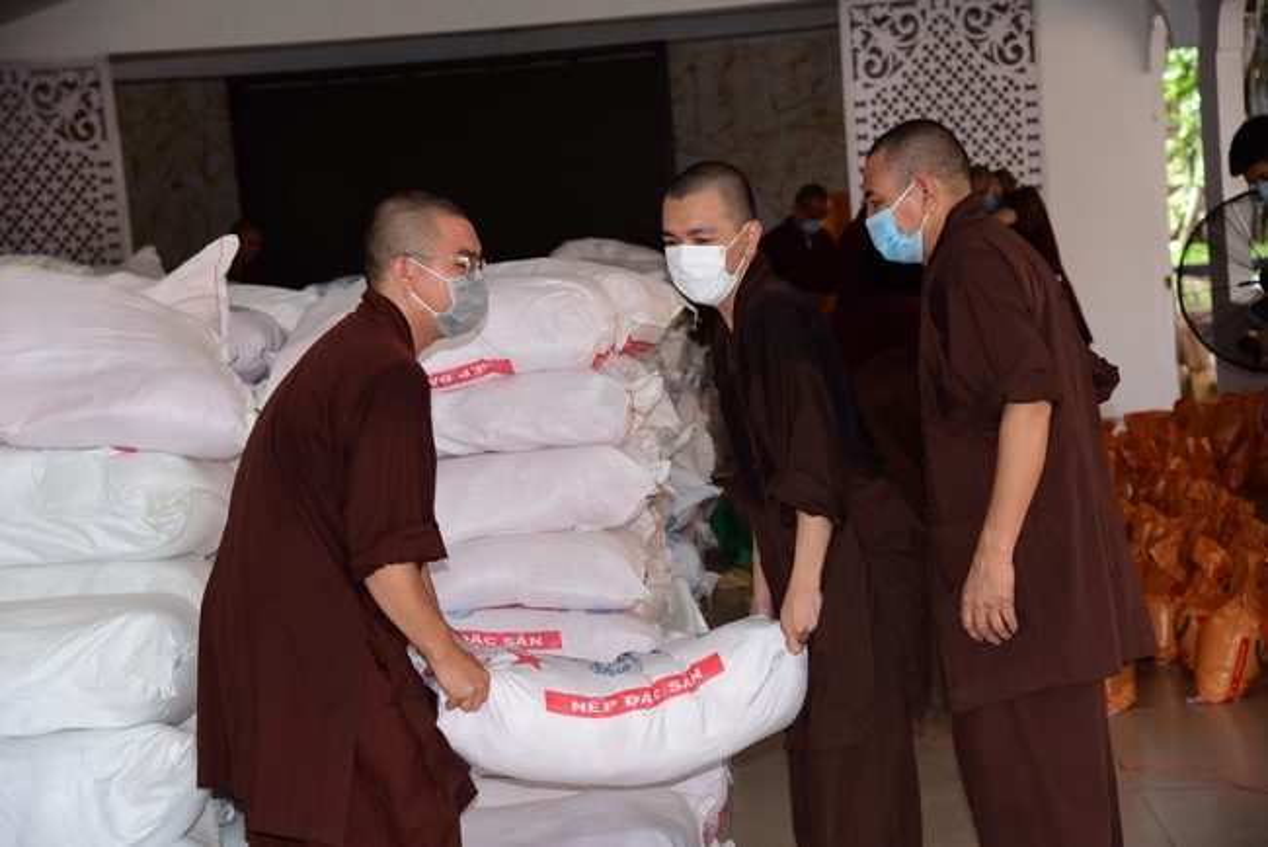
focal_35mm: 78
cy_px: 424
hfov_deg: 26.0
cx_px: 634
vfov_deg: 17.5
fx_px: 2748
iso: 400
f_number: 5.6
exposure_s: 1/125
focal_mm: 78
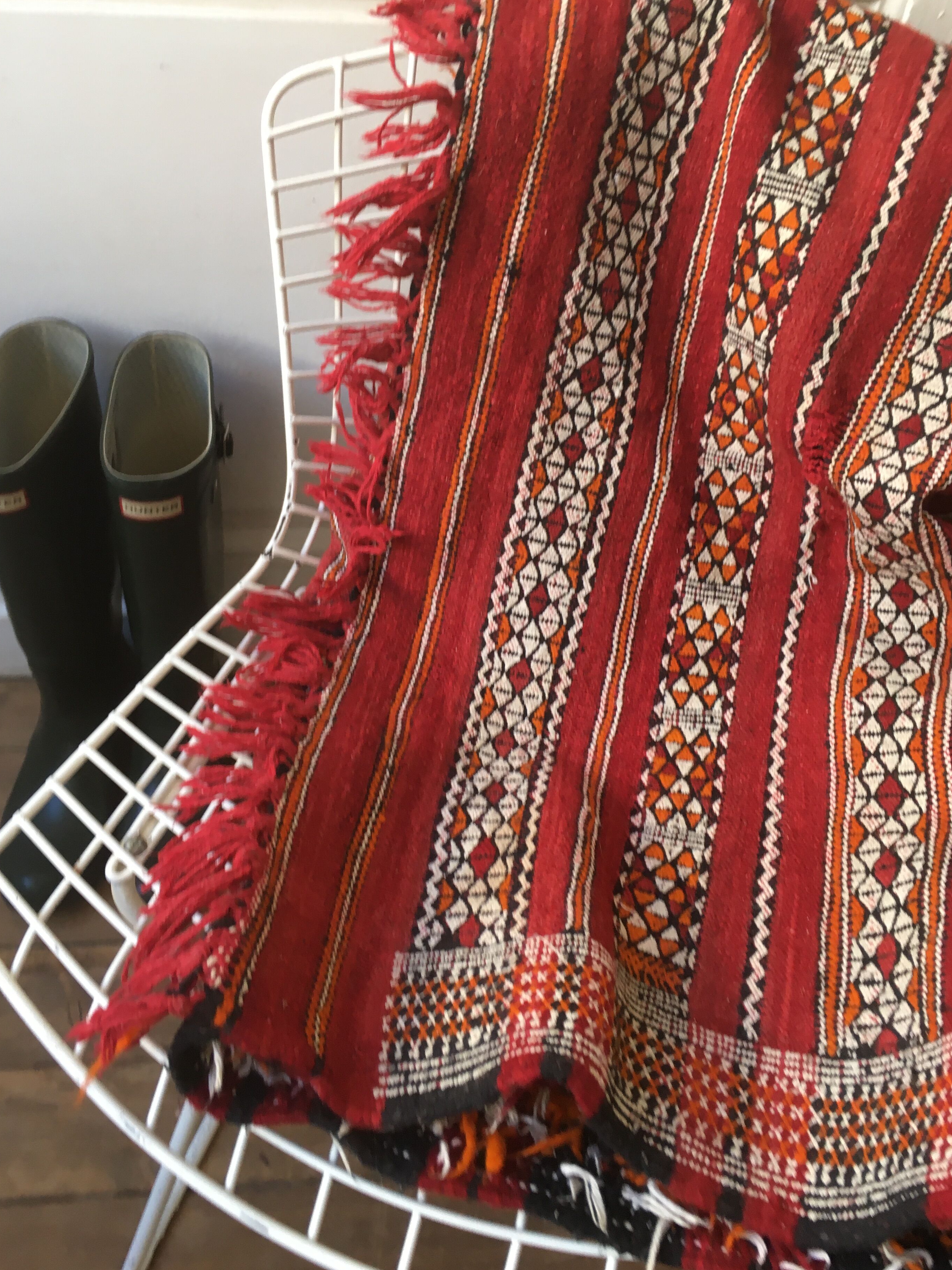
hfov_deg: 44.2
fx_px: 1173
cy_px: 605
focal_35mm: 32
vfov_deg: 56.8
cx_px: 454
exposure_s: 1/33
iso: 64
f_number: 2.2
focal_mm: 4.15
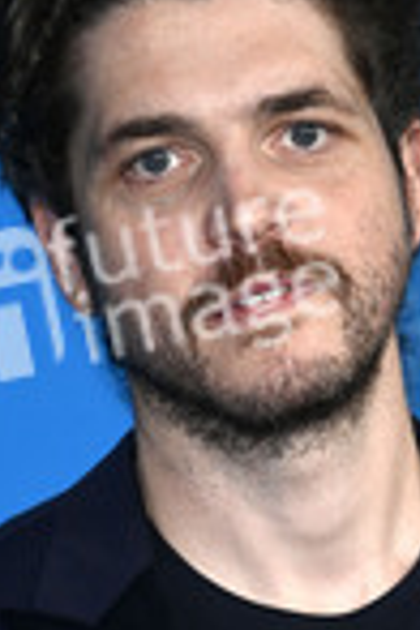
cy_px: 506
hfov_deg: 3.2
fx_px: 7594
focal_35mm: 434
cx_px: 244
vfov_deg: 4.7
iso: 1000
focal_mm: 160
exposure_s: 1/250
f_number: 5.6
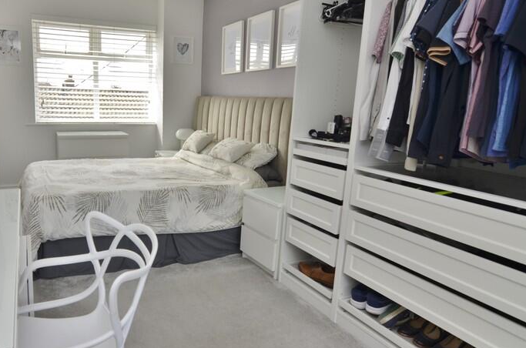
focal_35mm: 25
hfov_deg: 70.2
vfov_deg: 51.5
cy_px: 169
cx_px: 176
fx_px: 361
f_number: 5.6
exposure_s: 1/125
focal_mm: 11
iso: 200
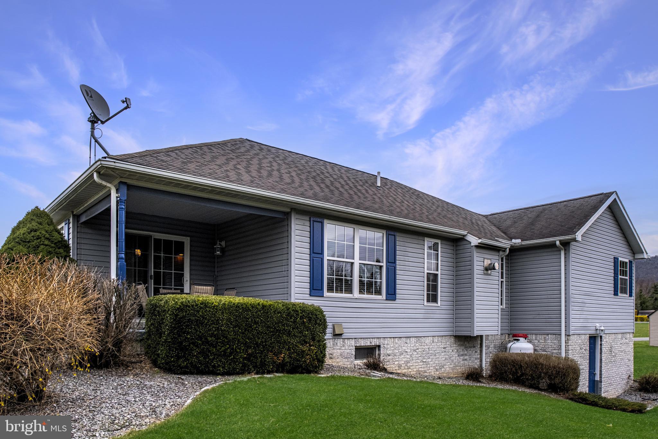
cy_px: 220
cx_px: 329
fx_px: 585
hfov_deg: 58.7
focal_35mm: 32
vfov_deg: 41.1
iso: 320
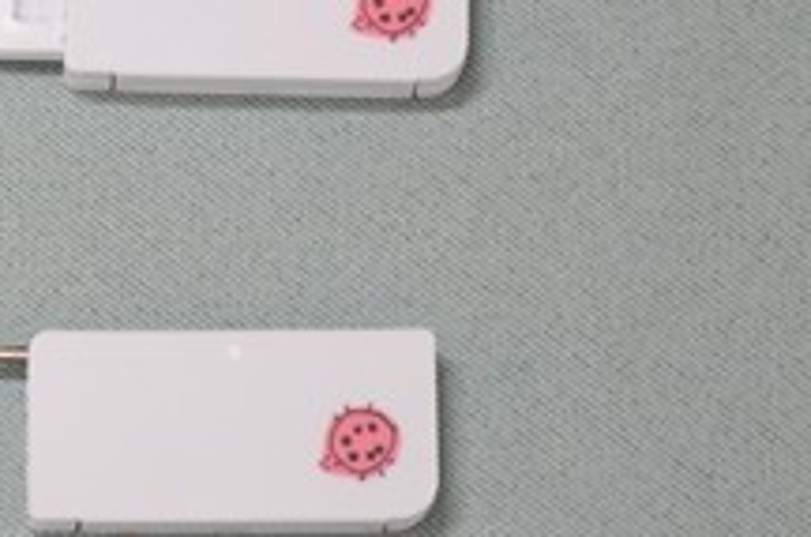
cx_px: -92
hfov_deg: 8.5
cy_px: 314
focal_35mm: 240
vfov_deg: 5.7
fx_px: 5395
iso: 320
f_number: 9
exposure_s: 1/50
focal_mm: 70
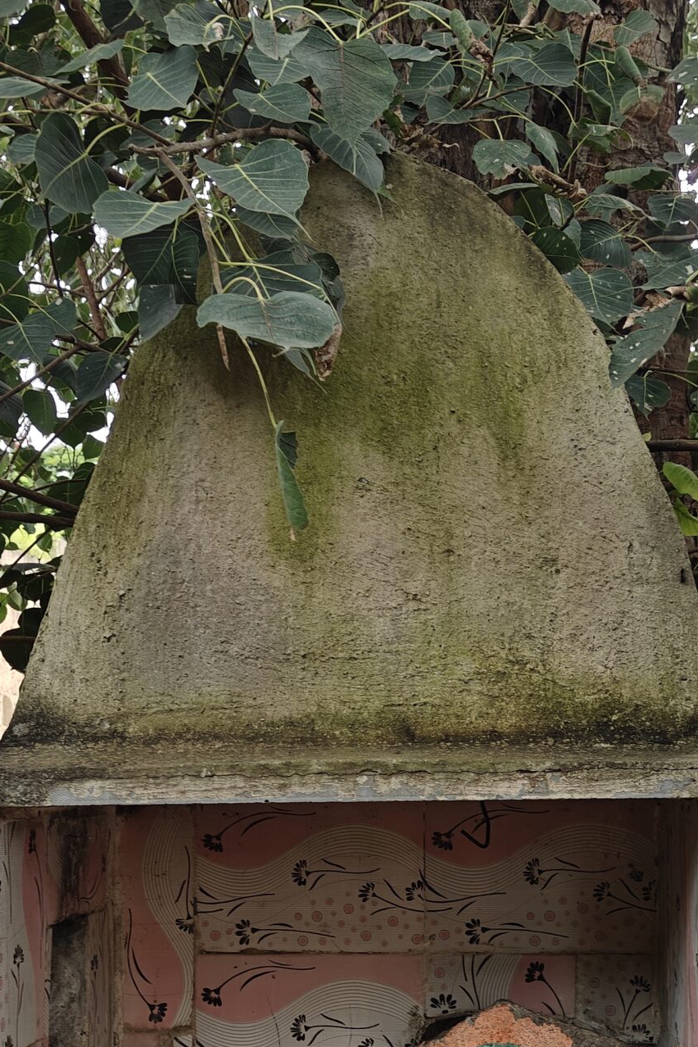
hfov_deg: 27.0
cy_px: 818
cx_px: 344
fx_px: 1454
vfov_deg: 38.3
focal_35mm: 50
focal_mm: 5.59
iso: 50
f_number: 1.8
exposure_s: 1/343
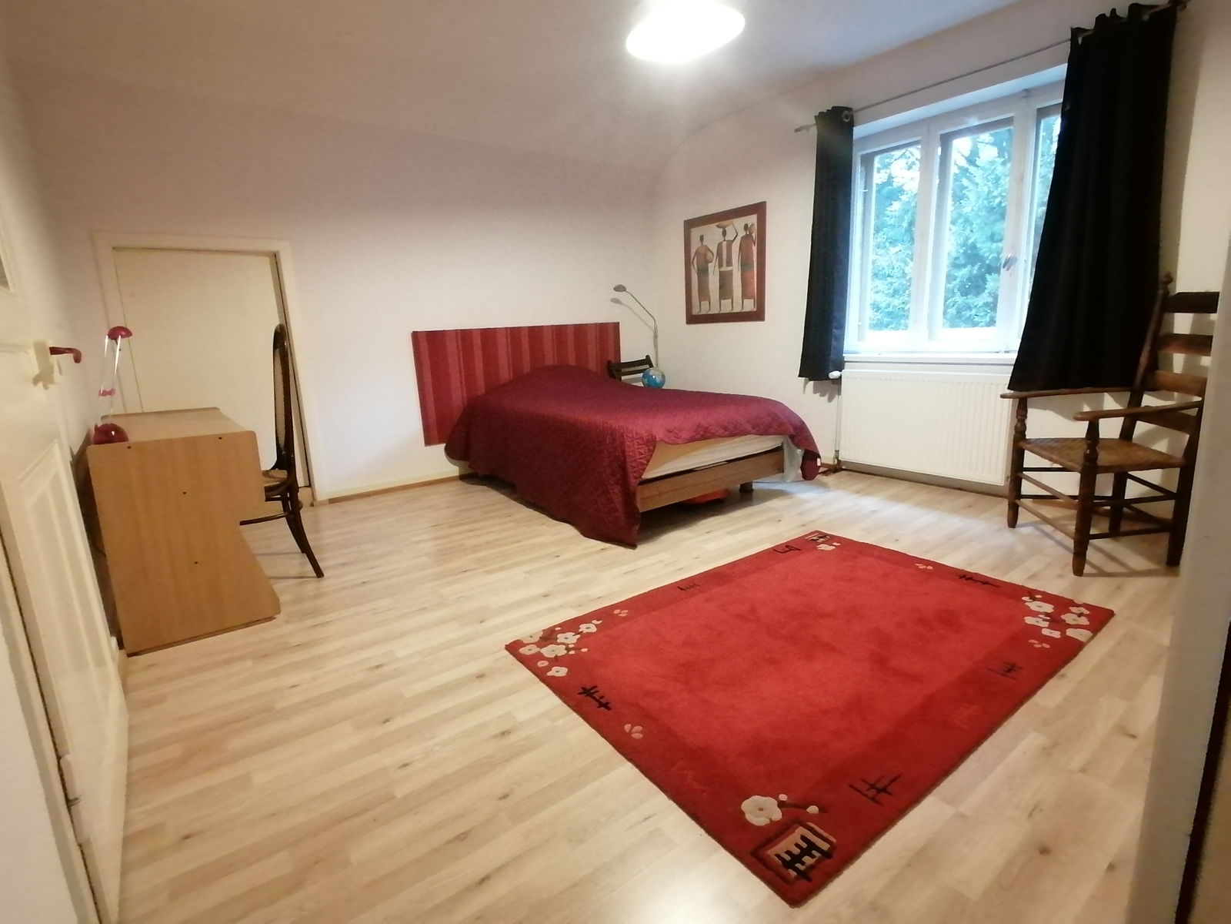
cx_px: 616
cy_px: 462
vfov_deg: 74.7
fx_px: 605
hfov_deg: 91.0
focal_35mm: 17
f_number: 2.4
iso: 1000
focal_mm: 2.84
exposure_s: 1/16.7
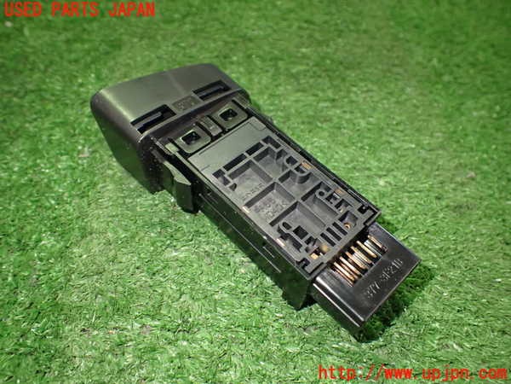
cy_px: 192
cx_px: 256
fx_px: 443
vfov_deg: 46.8
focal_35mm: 30
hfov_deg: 60.0
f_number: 2.3
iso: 800
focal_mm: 5.4
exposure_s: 1/80
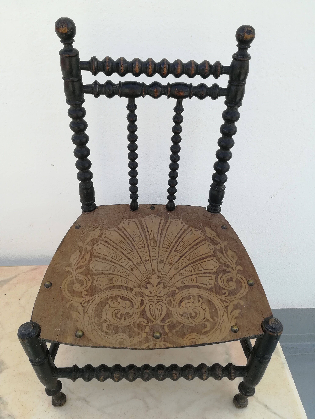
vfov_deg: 67.3
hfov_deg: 53.1
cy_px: 210
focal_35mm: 26
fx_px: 315
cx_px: 158
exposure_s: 1/405
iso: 50
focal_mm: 3.83
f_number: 2.2
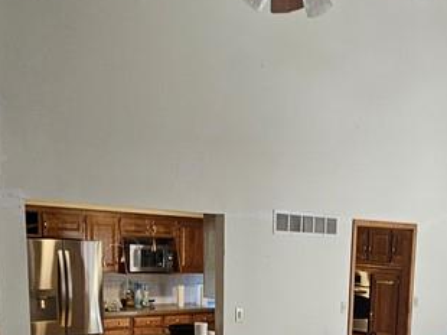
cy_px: 348
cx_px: 342
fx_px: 555
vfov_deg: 30.7
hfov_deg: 42.4
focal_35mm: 43
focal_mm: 2.2
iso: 160
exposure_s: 1/60
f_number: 2.2
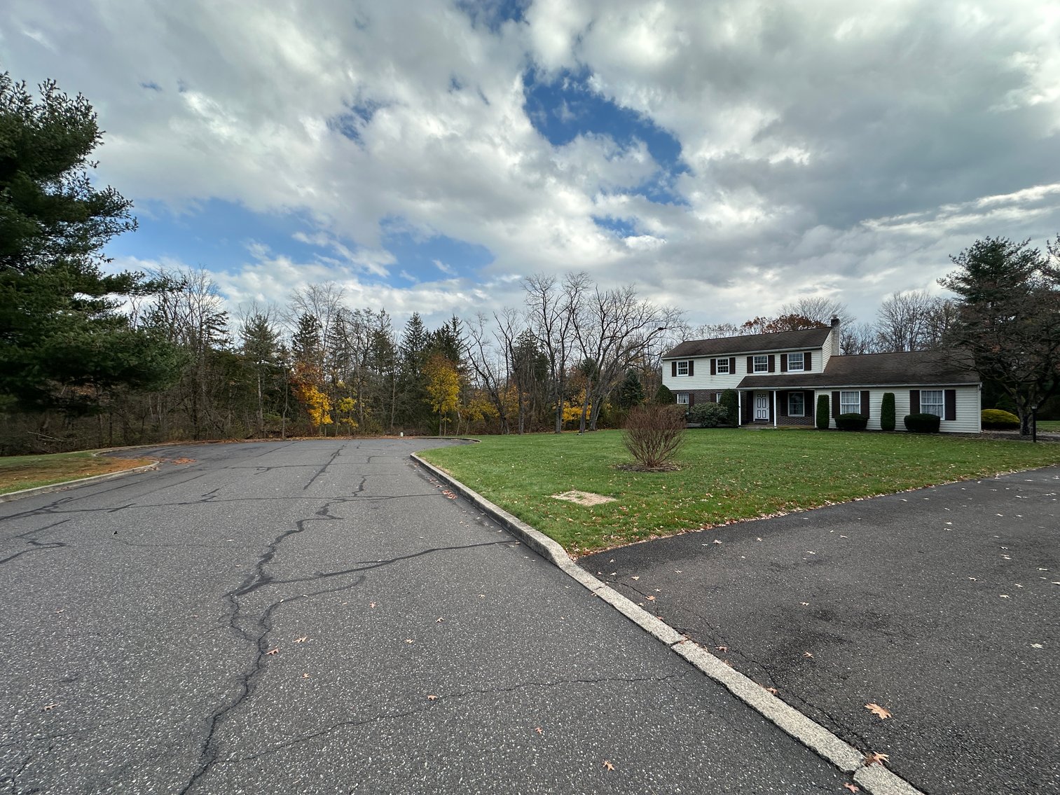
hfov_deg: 102.1
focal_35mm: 14
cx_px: 530
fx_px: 429
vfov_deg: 85.7
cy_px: 398
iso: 50
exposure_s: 1/1350
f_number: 2.2
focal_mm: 2.22
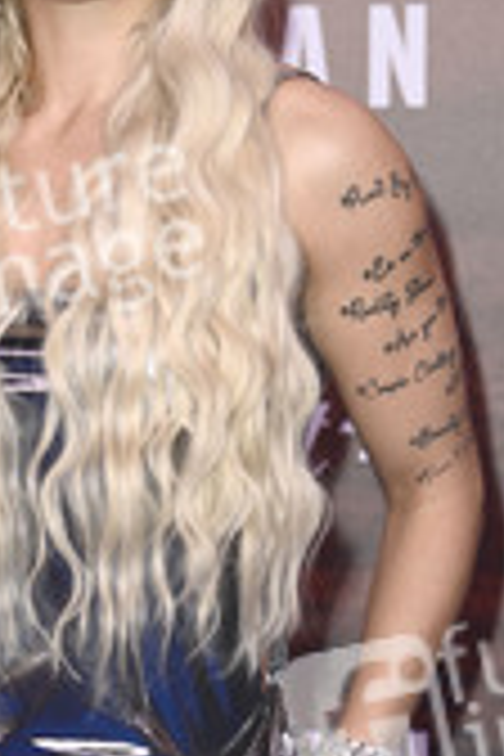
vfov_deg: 8.2
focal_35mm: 250
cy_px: 477
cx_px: 104
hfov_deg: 5.5
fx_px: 5250
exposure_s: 1/250
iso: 320
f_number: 5.6
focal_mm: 105
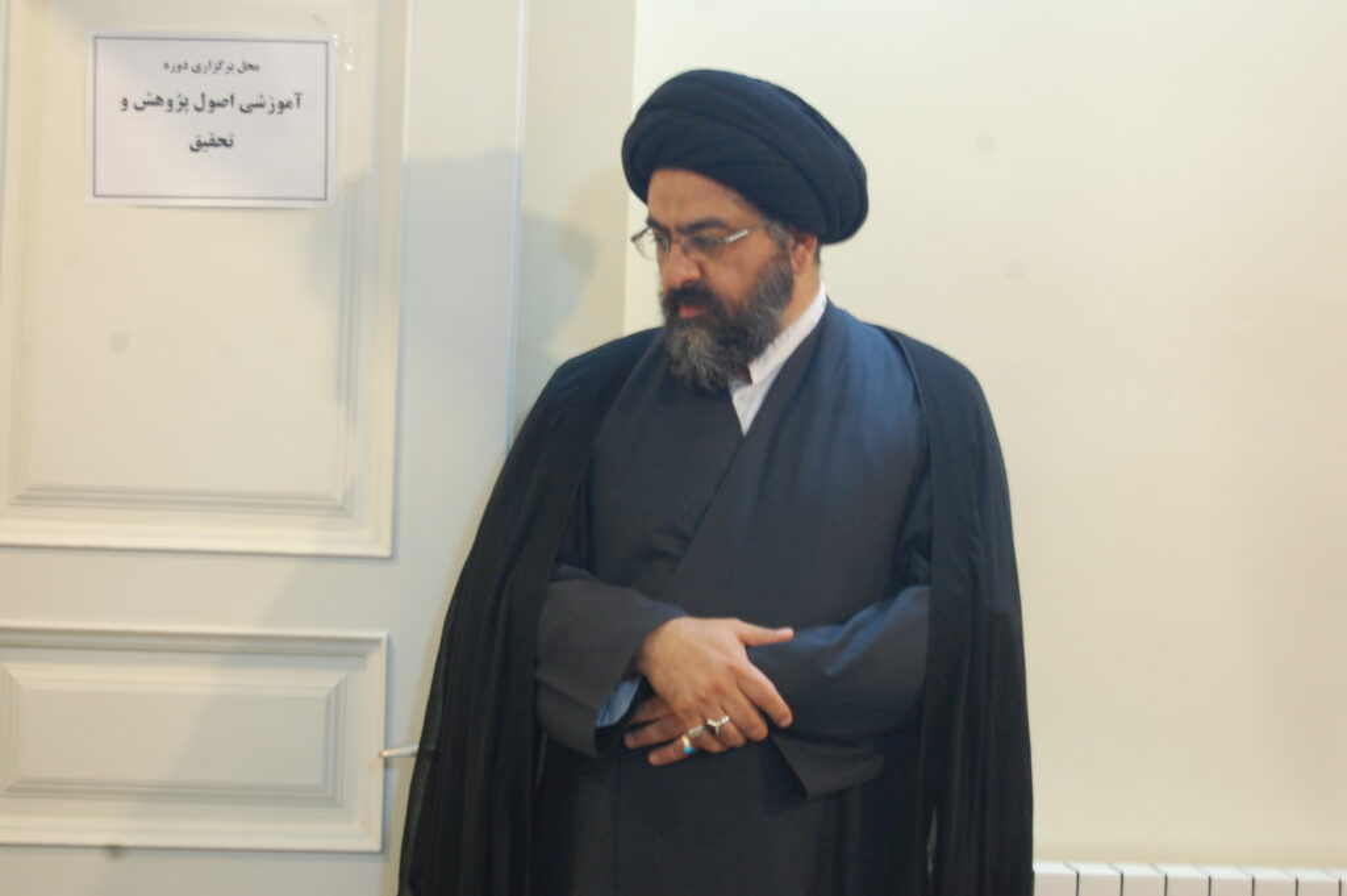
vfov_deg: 16.5
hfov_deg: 24.6
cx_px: 674
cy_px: 448
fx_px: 3084
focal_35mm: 82
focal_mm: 55
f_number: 5.6
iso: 800
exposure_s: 1/8
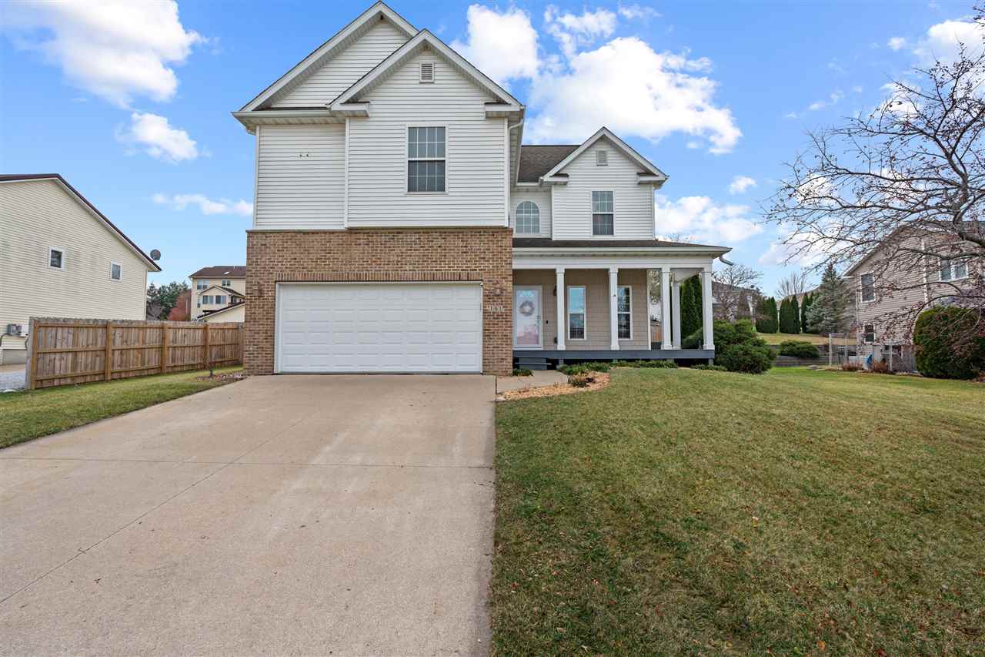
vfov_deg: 73.7
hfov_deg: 96.7
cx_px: 492
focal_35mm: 16
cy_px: 328
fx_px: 438
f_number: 9
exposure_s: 1/250
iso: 250
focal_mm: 16
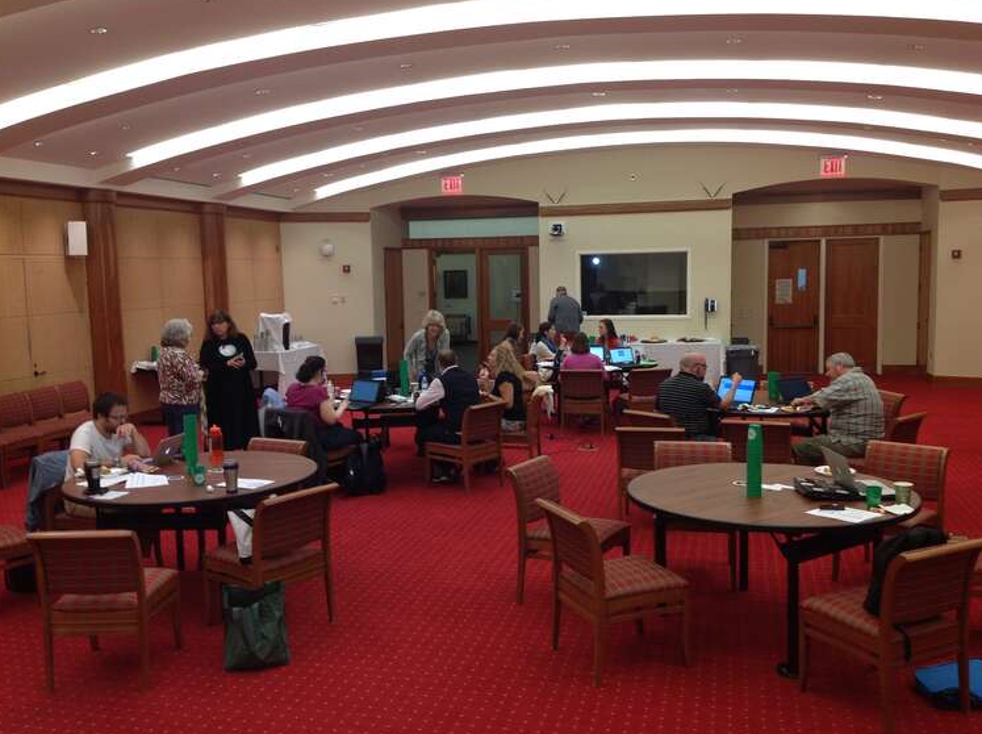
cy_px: 370
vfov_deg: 39.6
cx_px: 496
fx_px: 1020
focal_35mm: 36
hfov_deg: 51.4
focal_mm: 4.28
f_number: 2.4
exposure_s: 1/30
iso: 64
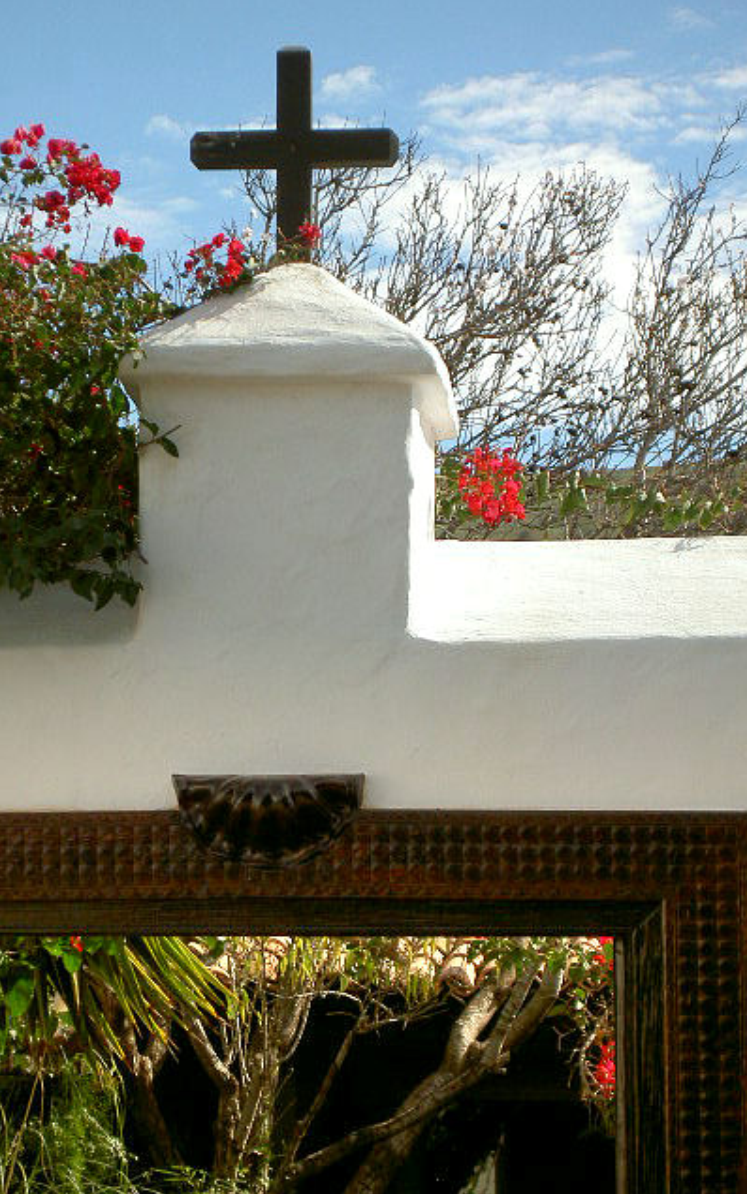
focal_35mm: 109
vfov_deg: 19.1
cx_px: 314
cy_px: 594
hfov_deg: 12.0
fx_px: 3550
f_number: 4.9
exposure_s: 1/320
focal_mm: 16.8
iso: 50
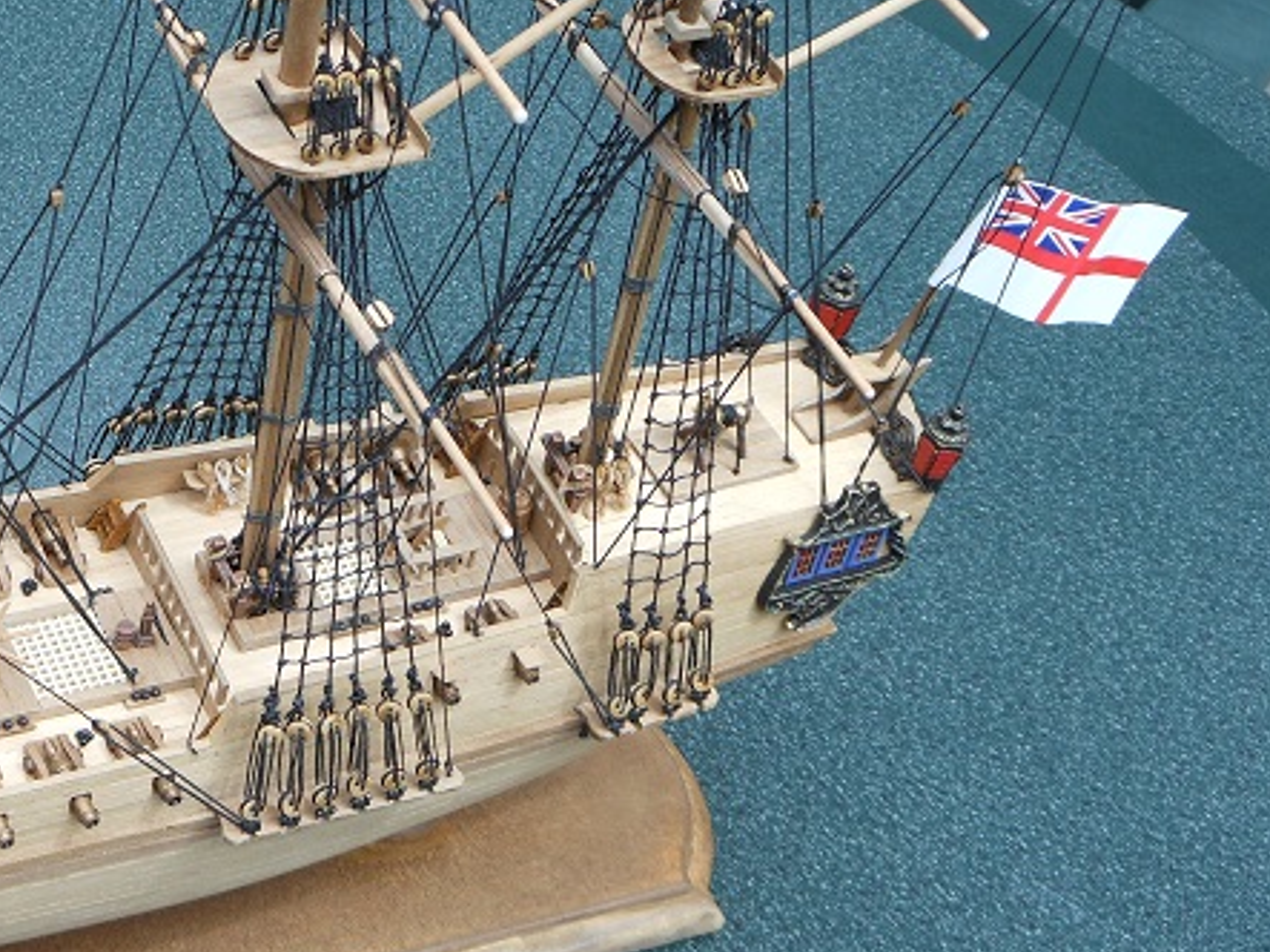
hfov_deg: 27.0
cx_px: 172
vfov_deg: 21.0
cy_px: 390
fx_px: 2567
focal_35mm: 70
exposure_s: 1/250
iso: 80
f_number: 3.6
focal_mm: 6.8
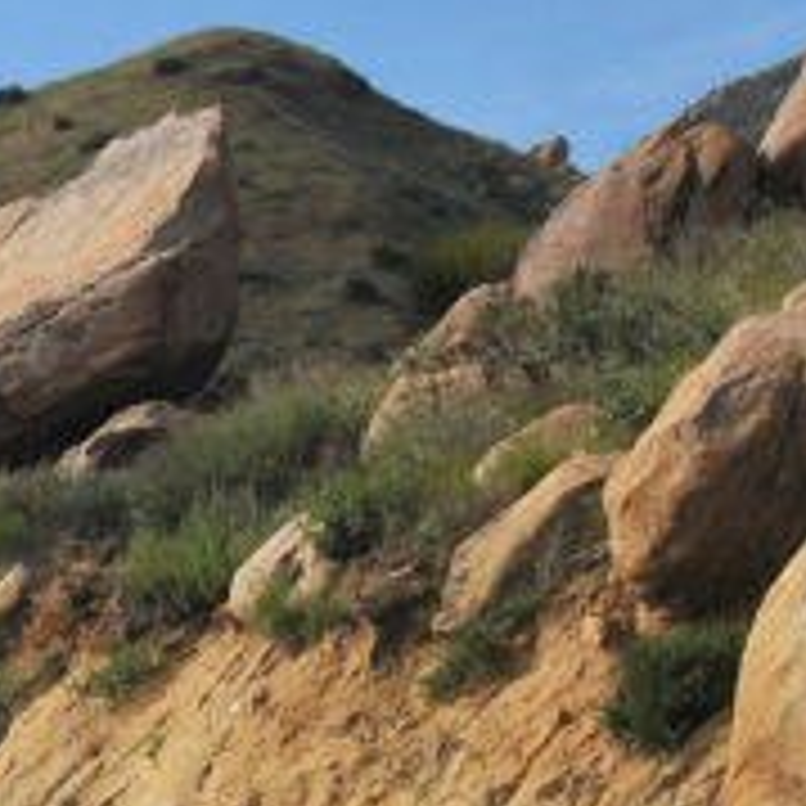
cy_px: 1481
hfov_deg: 11.2
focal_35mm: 131
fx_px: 3451
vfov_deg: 12.2
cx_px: -1130
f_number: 8
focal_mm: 18
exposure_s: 1/250
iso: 200
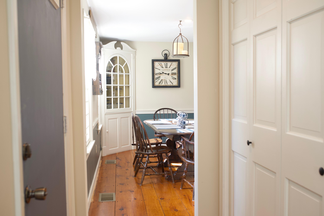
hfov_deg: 54.4
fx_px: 315
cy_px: 108
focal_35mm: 35
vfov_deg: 37.9
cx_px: 162
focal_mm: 35
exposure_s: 1/80
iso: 800
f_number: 4.5
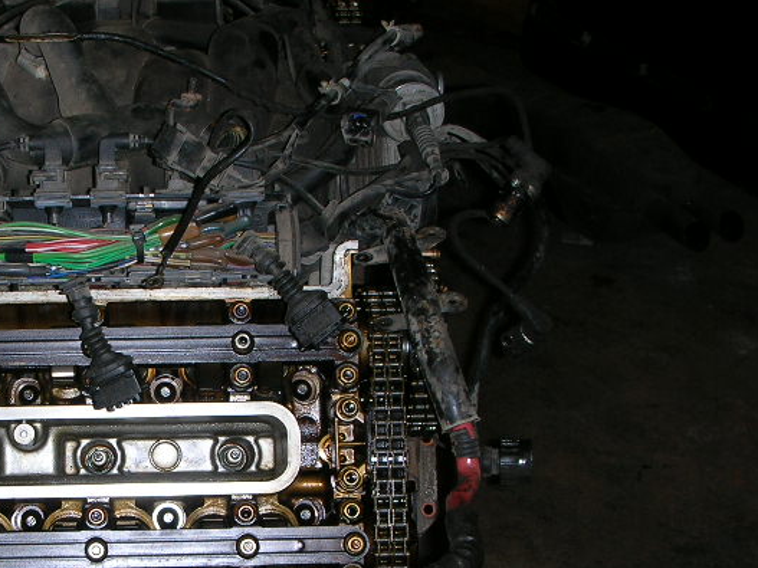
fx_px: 1489
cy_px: 446
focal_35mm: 68
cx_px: 119
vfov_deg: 21.4
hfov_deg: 27.8
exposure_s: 1/60.1
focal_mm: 5.8
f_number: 3
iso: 50
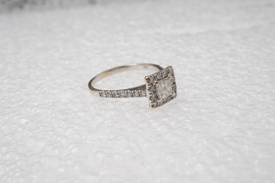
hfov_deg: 43.6
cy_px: 92
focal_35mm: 45
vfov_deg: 29.9
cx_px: 138
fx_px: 344
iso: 400
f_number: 22
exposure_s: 1/125
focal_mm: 30
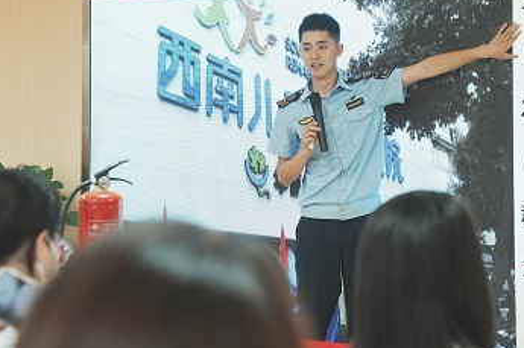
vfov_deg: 10.5
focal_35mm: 130
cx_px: 289
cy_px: 61
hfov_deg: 15.8
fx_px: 1890
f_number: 4
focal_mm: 70
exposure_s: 1/100
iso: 400
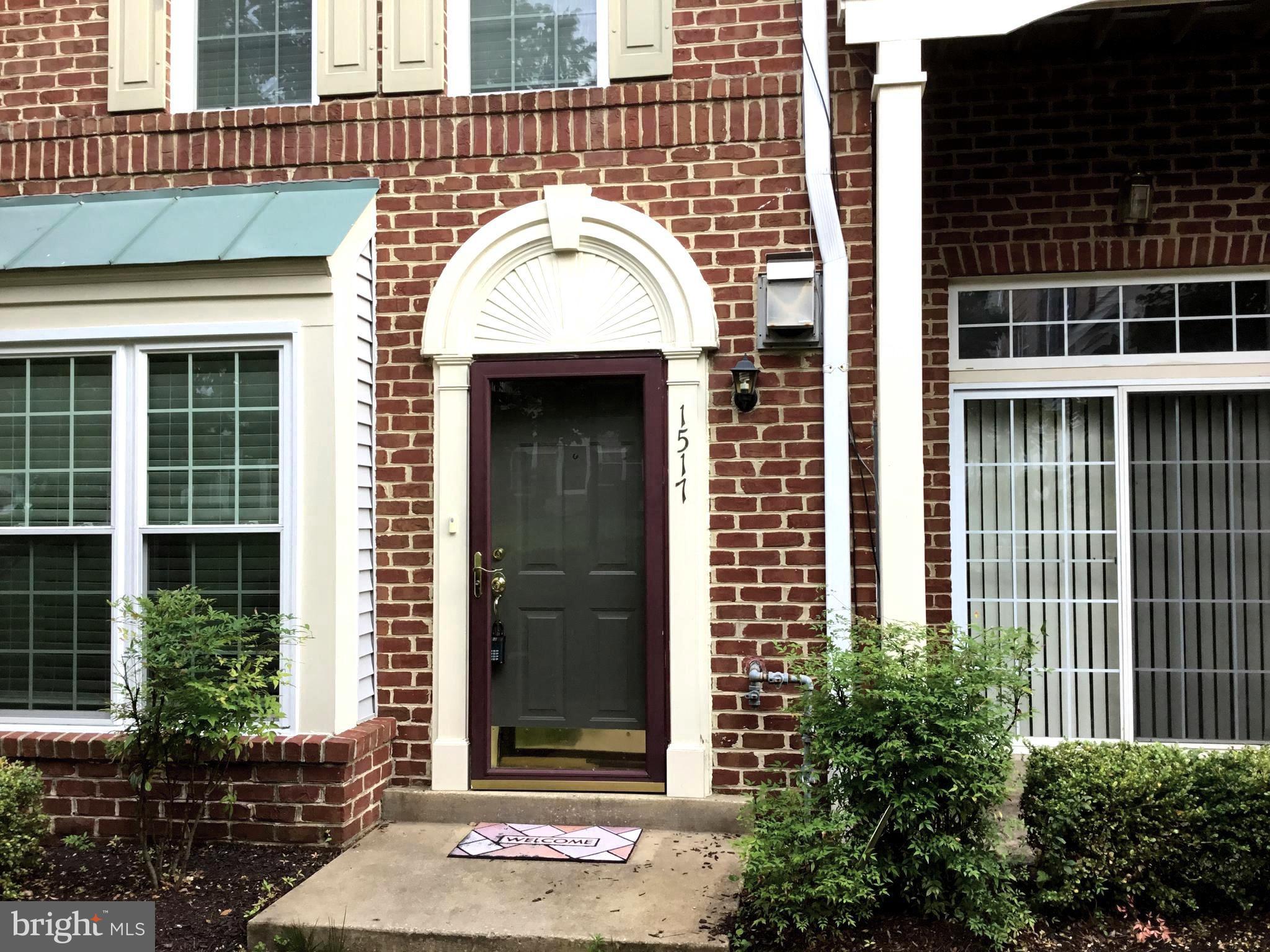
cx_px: 635
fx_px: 1137
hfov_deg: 58.4
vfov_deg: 45.4
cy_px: 476
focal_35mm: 31
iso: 32
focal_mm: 3.3
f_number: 2.4
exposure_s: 1/60
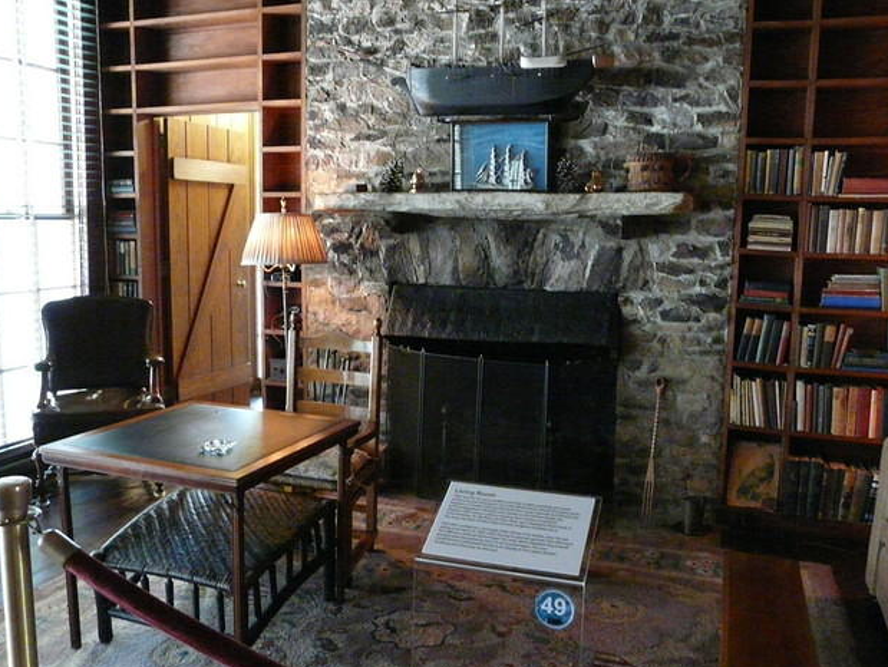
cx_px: 440
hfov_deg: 58.3
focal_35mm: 31
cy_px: 331
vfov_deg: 45.5
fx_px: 796
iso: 800
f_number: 2.8
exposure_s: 1/13
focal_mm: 4.6
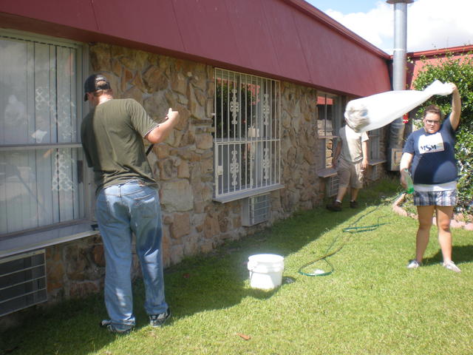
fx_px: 519
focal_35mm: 38
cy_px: 178
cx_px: 236
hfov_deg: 49.0
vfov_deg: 37.7
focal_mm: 6.3
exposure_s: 1/206
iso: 64
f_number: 4.6
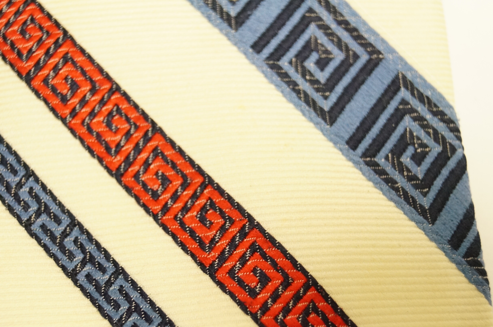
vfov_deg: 20.1
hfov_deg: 29.9
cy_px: 164
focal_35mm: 68
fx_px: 923
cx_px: 246
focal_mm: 45
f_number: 5.6
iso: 3200
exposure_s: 1/80
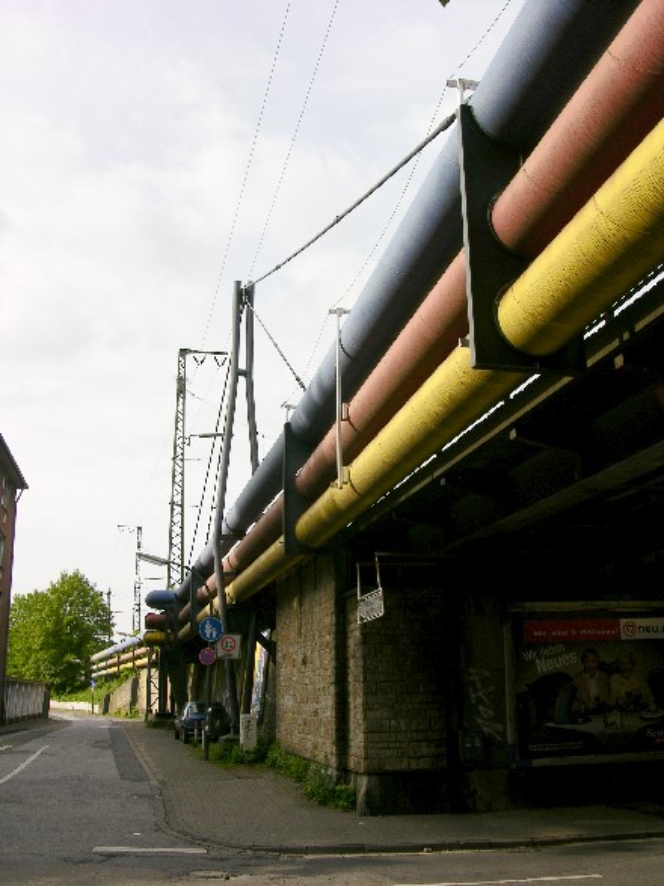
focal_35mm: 35
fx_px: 895
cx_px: 332
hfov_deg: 40.7
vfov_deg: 52.6
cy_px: 443
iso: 50
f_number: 7.1
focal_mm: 8.9
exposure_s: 1/138
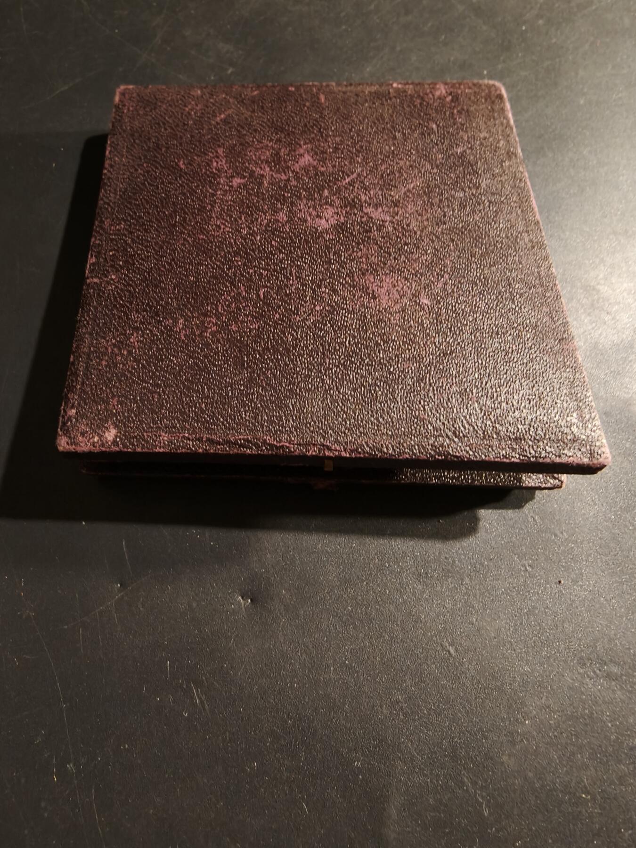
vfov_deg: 73.9
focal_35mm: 23
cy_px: 424
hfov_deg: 58.9
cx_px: 318
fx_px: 563
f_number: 2
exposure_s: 1/66.9
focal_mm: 2.32
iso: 320
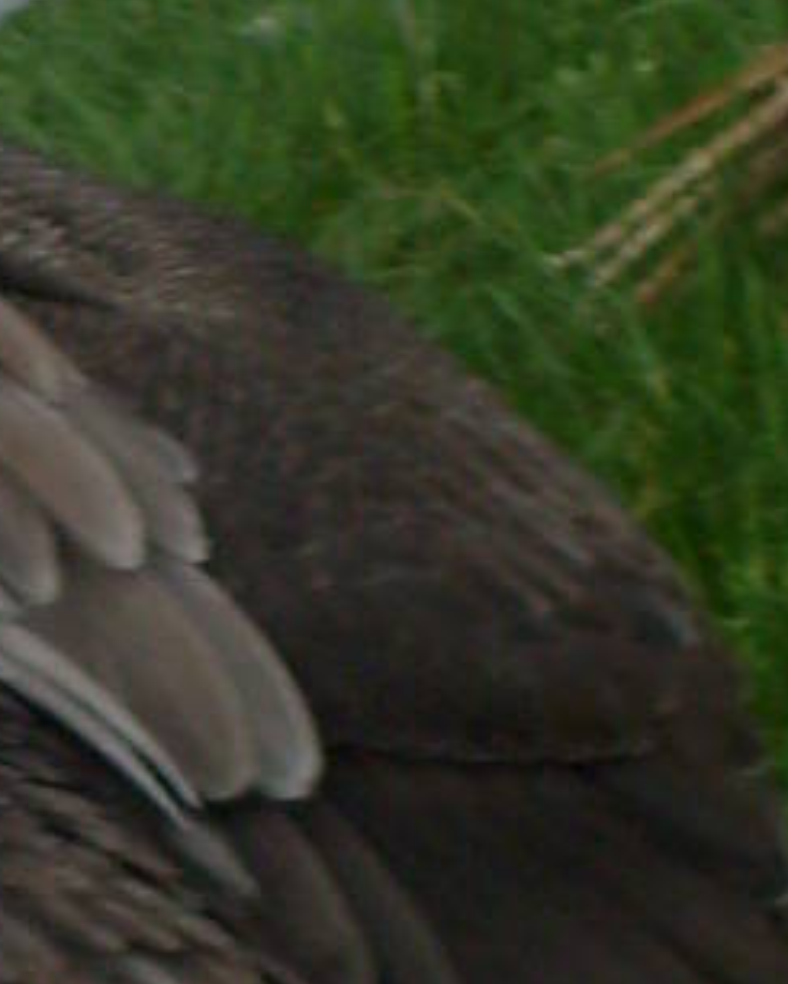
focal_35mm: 413
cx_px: -486
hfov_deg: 3.7
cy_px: 714
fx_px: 12034
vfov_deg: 4.7
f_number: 10.6
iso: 80
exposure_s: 1/125
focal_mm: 13.7
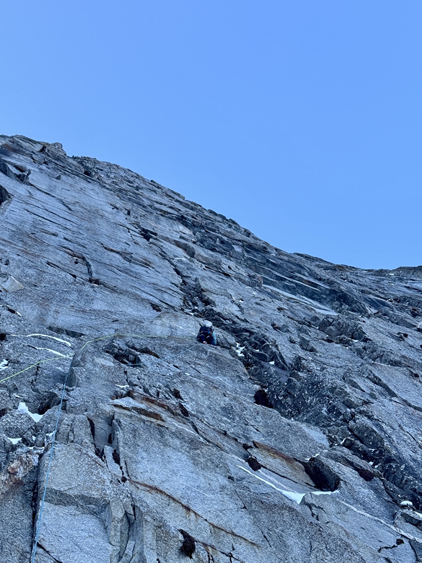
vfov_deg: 39.7
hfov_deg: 30.3
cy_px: 282
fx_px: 780
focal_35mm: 48
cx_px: 211
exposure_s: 1/461
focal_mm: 6.76
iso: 64
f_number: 1.78
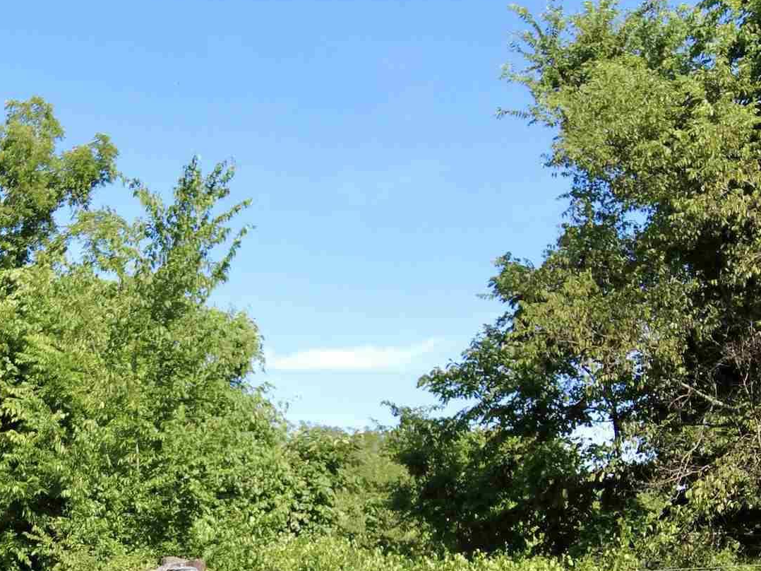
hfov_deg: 32.7
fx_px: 1253
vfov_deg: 24.1
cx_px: 140
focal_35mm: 57
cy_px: 612
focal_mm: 4.4
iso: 100
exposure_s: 1/640
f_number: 1.8
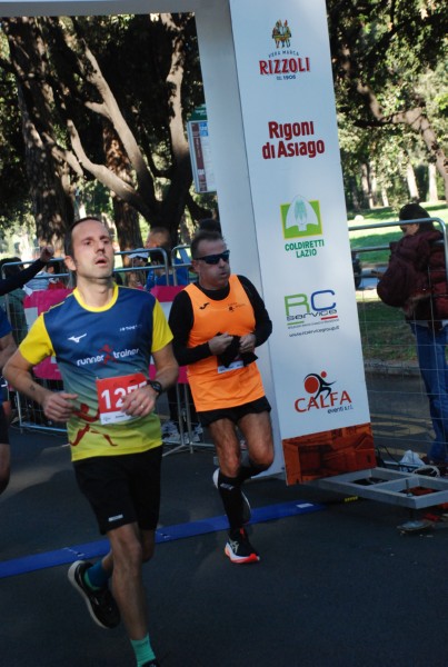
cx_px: 224
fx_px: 1393
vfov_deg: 26.9
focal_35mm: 75
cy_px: 334
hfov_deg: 18.3
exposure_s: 1/500
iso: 1000
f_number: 5
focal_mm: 50
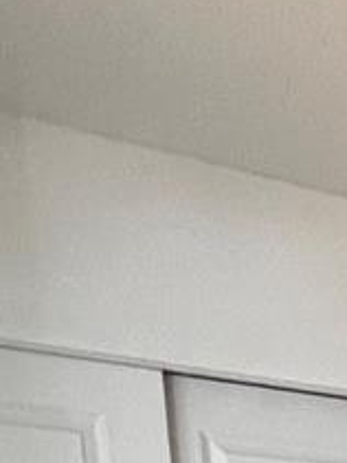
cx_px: 830
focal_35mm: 74
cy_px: 832
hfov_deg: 14.0
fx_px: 990
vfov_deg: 19.6
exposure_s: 1/87
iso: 250
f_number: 1.8
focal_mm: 1.57
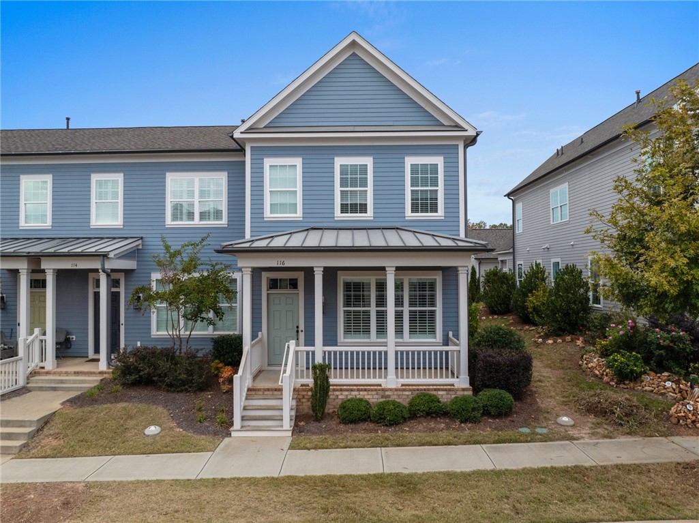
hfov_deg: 71.6
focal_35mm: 24
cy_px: 262
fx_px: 484
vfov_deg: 56.7
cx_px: 350
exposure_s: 1/640
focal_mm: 12.29
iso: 400
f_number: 2.8
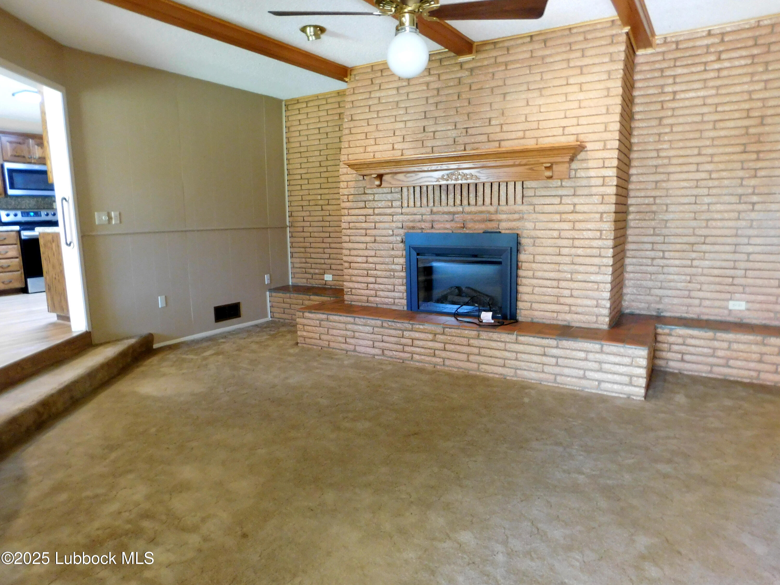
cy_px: 292
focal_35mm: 23
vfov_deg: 58.9
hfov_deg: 73.9
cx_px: 390
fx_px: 518
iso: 400
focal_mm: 4
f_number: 3
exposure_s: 1/13
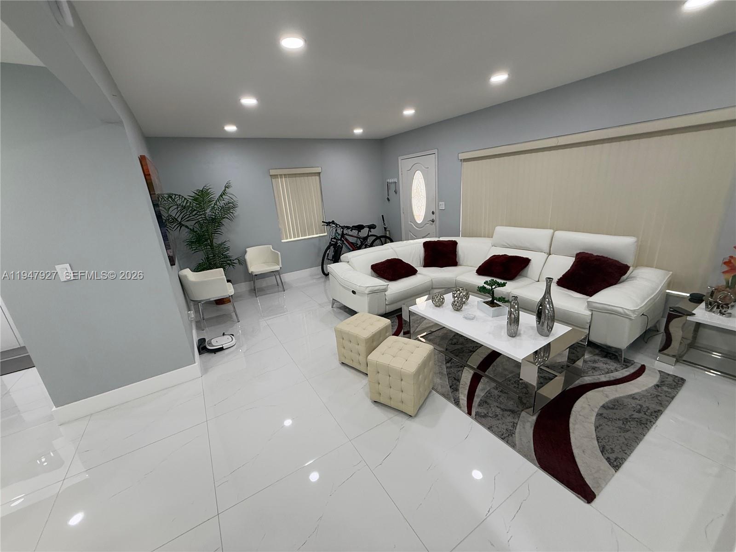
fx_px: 298
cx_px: 368
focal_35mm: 14
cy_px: 276
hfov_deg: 102.1
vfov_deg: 85.7
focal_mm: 2.22
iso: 160
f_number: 2.2
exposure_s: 1/120
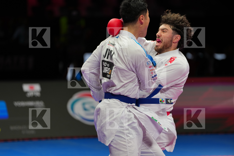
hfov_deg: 10.3
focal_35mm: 200
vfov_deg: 6.9
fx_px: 1300
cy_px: 78
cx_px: 117
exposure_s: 1/1000
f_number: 2.8
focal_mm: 200
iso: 500
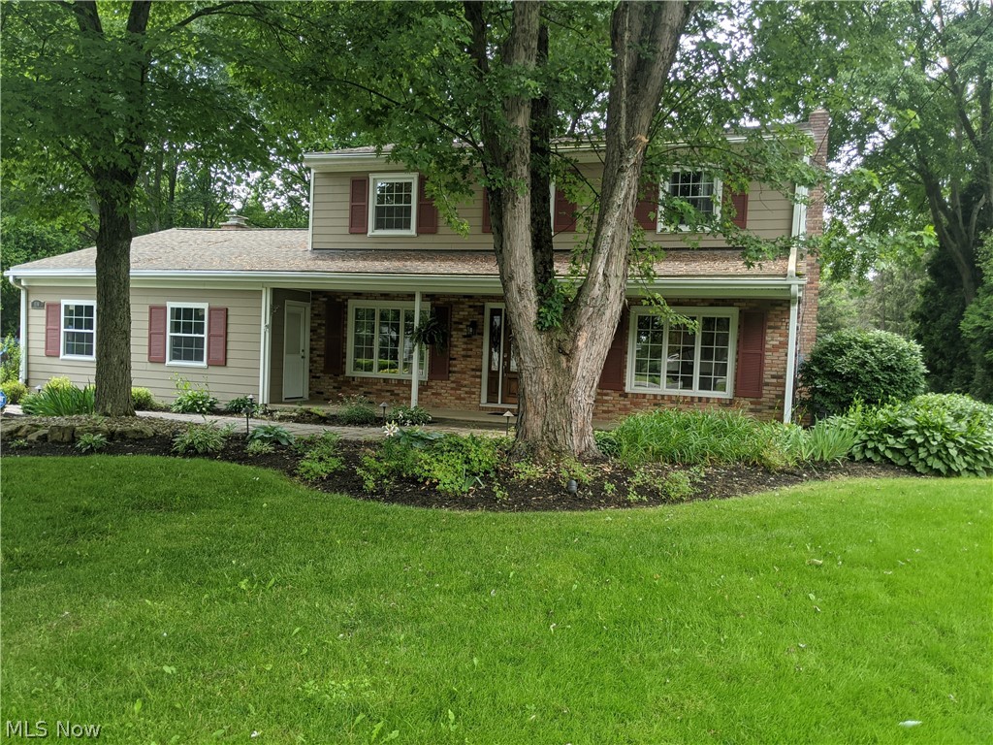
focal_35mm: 27
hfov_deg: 65.3
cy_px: 372
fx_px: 775
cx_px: 496
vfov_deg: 51.4
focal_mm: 4.44
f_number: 1.8
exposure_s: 1/276
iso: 40
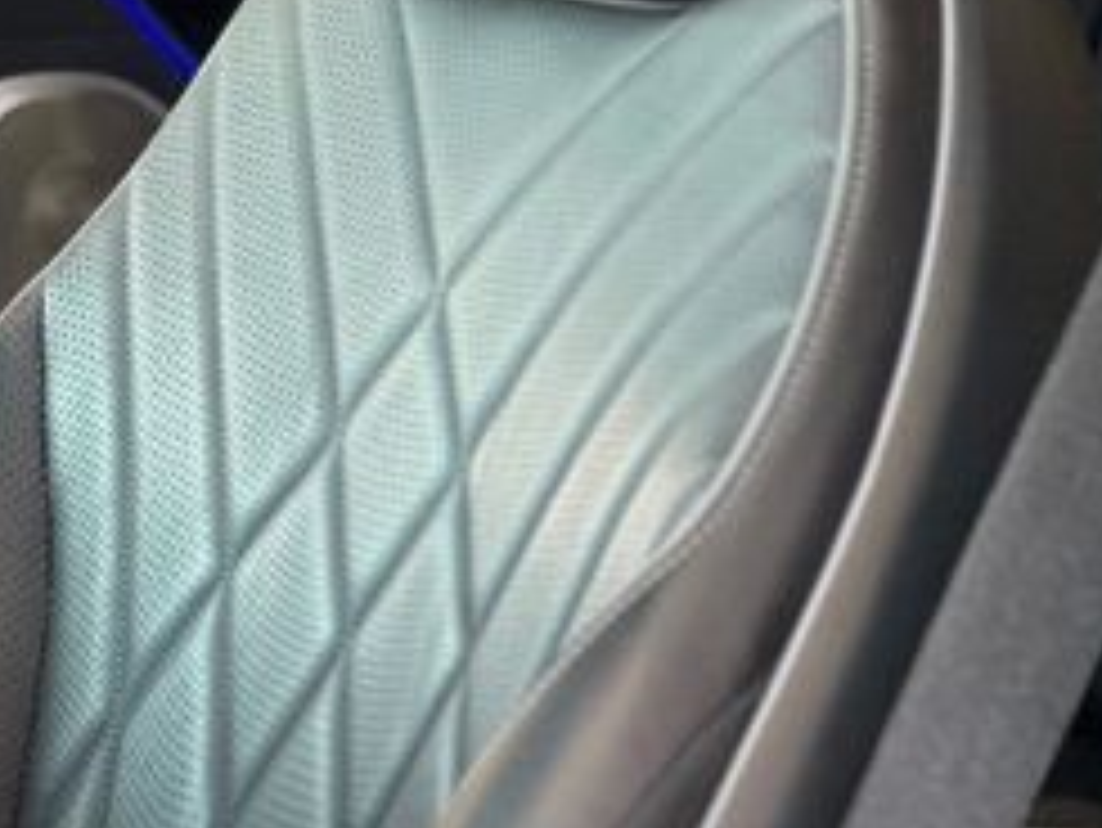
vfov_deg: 7.4
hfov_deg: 9.8
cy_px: 112
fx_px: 6402
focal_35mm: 201
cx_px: 126
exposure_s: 1/40
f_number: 2.8
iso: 200
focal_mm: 9
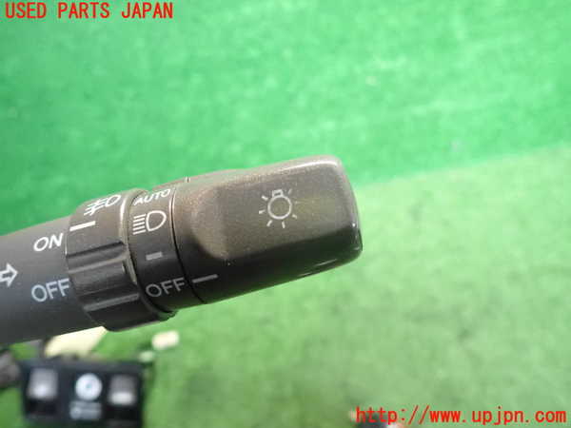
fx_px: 412
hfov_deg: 69.4
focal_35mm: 25
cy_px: 214
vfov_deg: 54.9
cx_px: 286
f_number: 2
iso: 2000
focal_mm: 4.5
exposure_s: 1/100
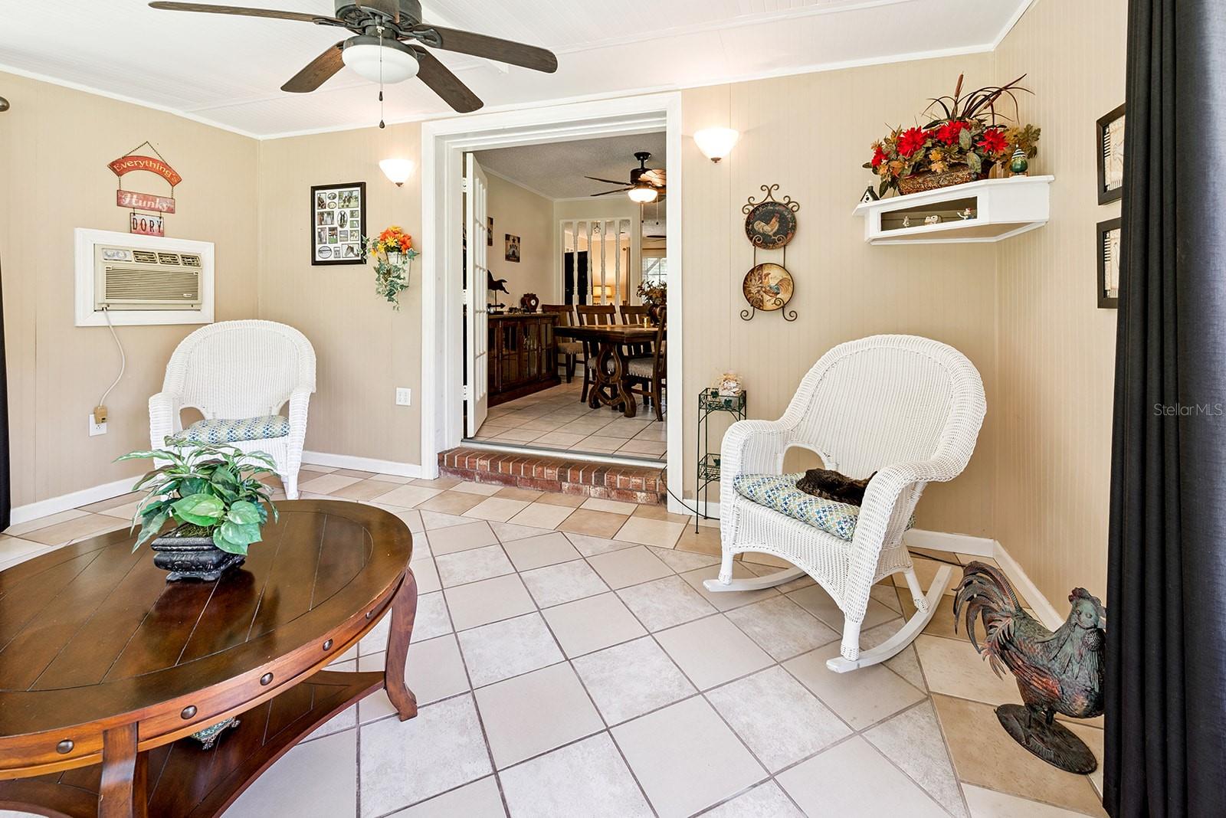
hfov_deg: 104.2
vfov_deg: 81.3
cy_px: 409
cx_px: 613
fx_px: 477
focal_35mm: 14
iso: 320
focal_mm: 14
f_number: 8
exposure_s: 1/25
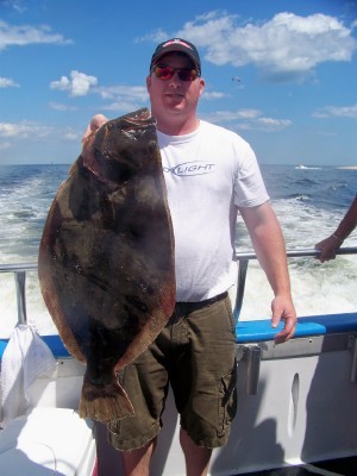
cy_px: 238
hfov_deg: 39.7
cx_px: 178
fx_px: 495
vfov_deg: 51.4
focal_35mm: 36
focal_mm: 5.85
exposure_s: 1/640
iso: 64
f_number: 4
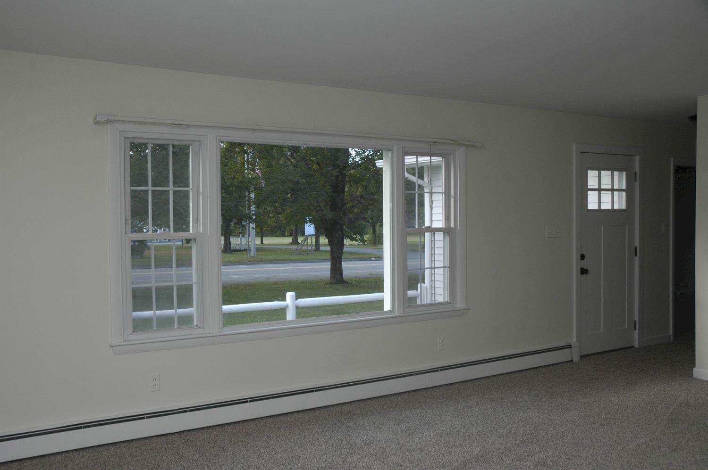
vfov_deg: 36.8
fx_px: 707
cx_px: 354
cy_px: 235
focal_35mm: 36
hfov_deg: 53.2
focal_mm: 24
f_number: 6.3
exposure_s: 1/100
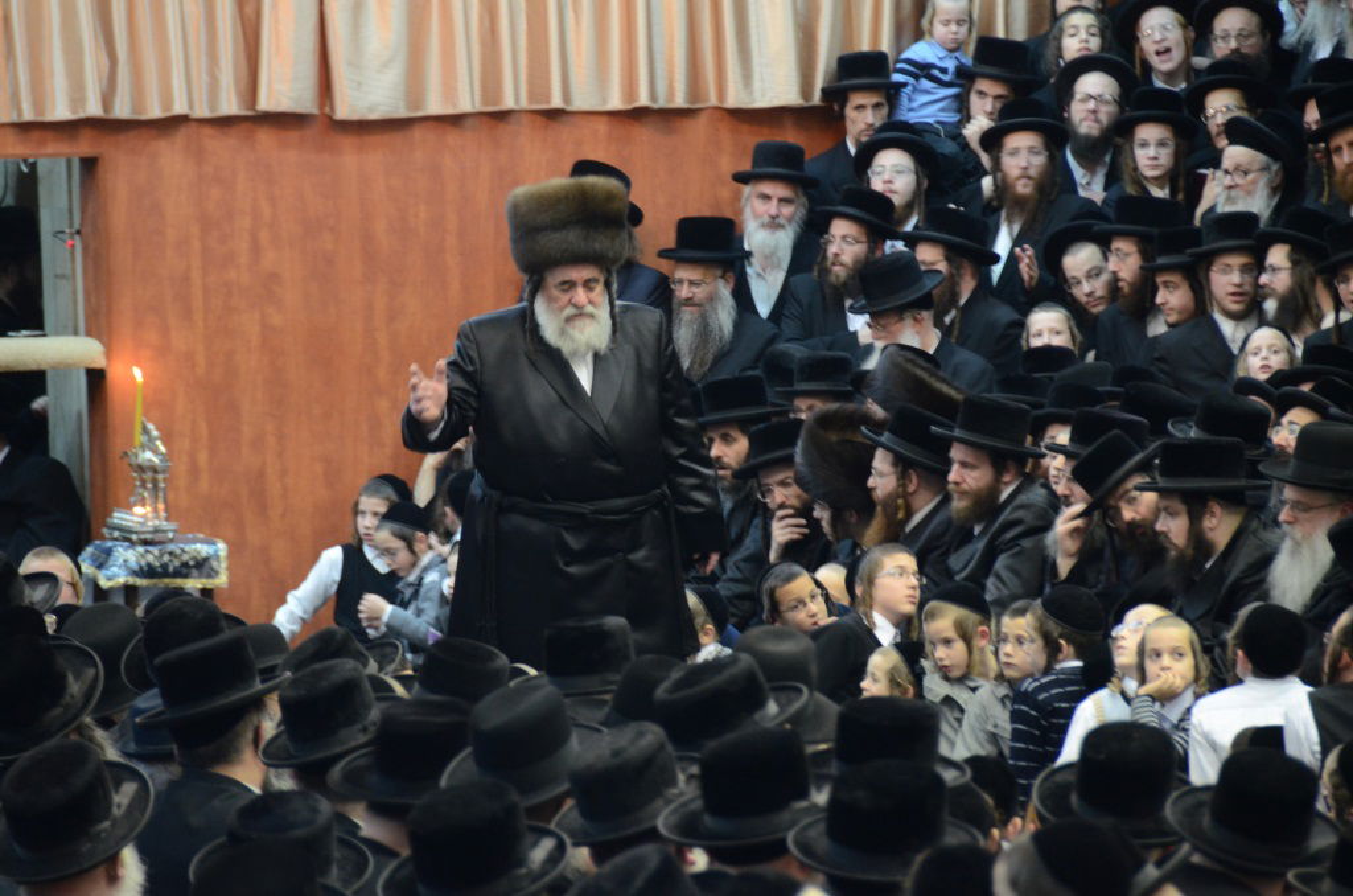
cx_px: 676
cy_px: 448
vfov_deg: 5.4
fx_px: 9563
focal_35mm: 255
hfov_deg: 8.1
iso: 1600
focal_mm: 170
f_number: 5.6
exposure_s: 1/20
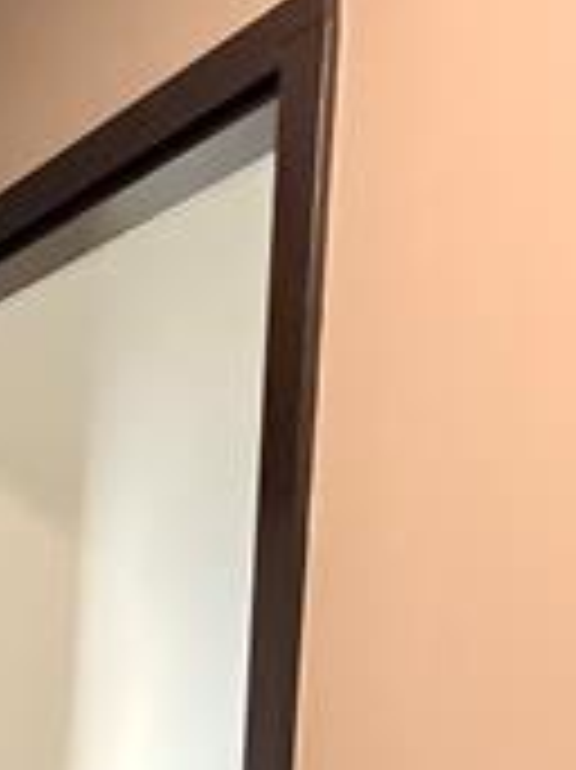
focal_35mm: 63
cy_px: 964
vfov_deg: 26.7
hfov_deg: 17.6
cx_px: -531
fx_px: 1399
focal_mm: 2.22
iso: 800
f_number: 2.2
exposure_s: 1/60
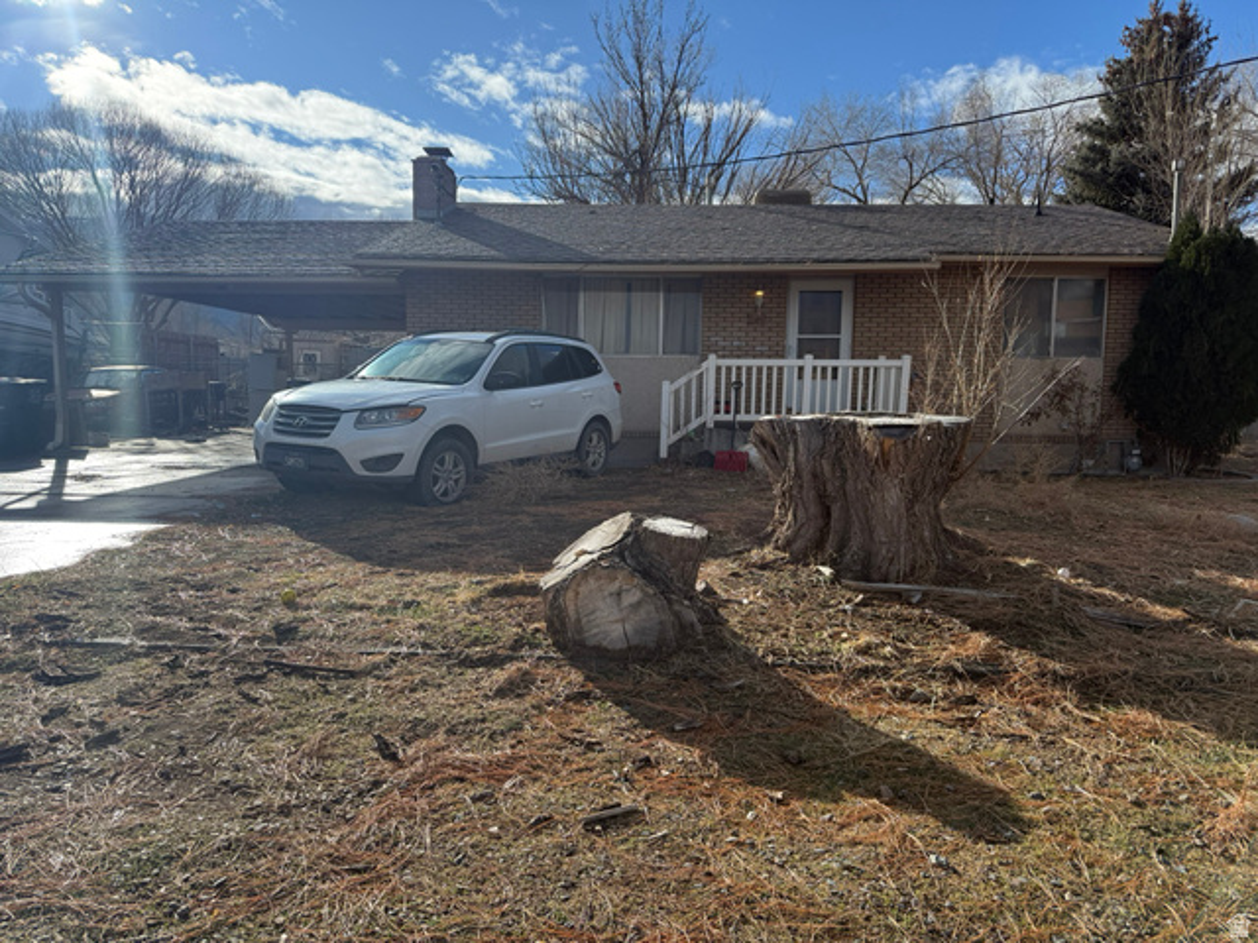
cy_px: 472
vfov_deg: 56.8
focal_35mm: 24
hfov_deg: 71.6
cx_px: 629
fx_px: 872
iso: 100
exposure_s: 1/3759
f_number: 1.78
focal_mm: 6.76
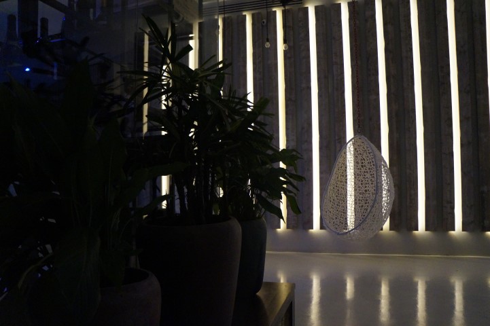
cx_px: 245
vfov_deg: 47.9
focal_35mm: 27
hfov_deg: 67.4
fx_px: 367
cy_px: 163
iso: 3200
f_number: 3.5
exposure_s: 1/80
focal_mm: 18
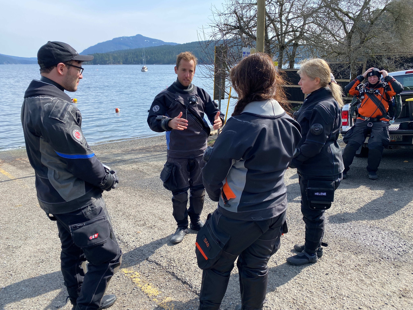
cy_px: 155
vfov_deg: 53.1
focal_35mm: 26
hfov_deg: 67.3
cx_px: 206
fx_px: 310
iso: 32
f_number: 1.8
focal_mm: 4.25
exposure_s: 1/1063
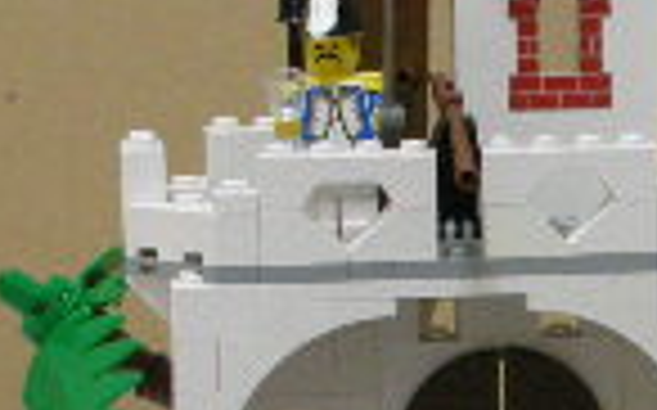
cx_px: 670
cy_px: 536
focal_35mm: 163
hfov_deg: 12.7
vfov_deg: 7.9
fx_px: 2916
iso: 200
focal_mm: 5.8
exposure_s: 1/23.2
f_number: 2.8
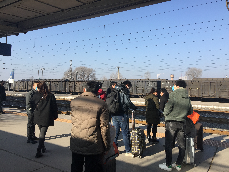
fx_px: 192
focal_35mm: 29
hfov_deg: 61.7
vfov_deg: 48.2
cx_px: 114
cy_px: 86
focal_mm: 4.15
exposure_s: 1/1099
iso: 32
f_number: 2.2
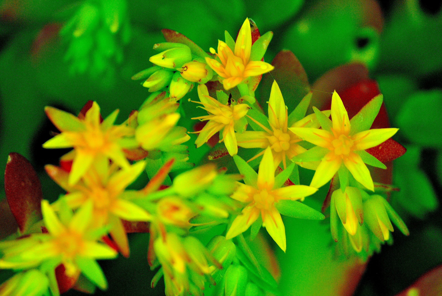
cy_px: 148
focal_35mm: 450
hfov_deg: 4.6
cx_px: 221
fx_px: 5532
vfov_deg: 3.1
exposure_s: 1/250
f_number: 5.6
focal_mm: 300
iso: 400
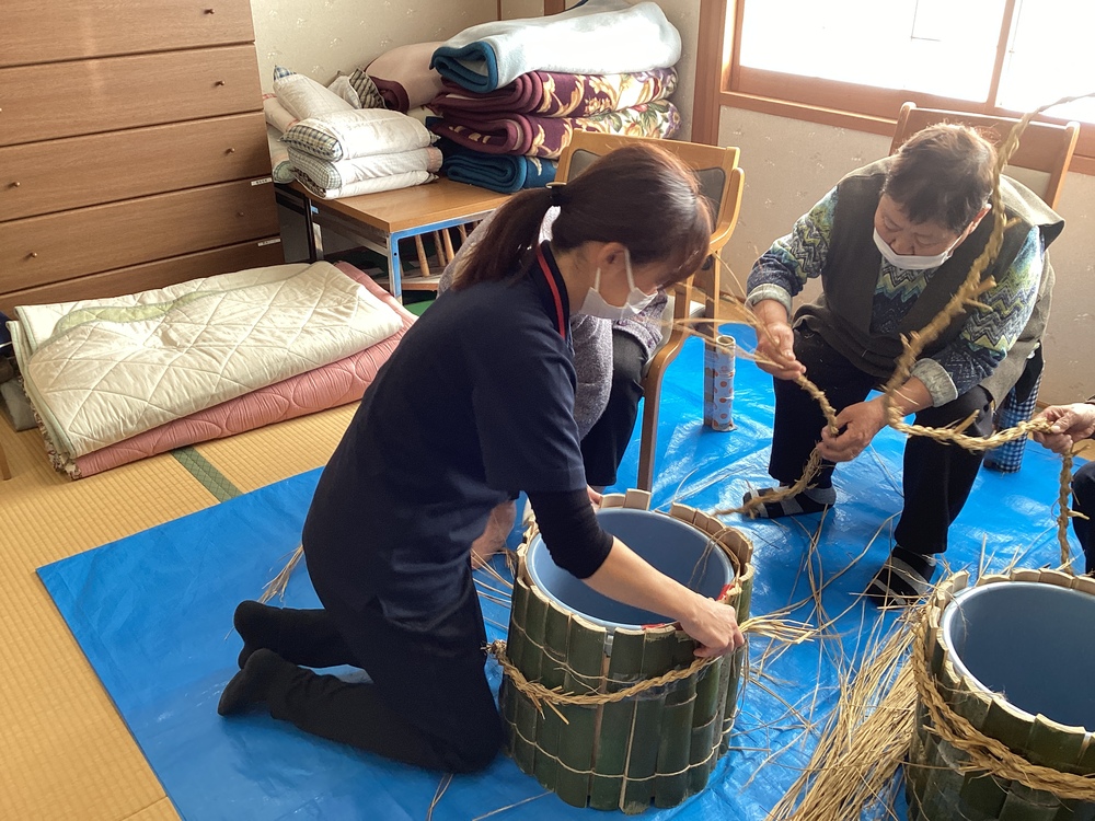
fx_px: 981
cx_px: 548
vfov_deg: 45.4
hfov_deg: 58.4
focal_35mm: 31
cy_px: 410
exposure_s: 1/50
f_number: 2.4
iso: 64
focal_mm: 3.3
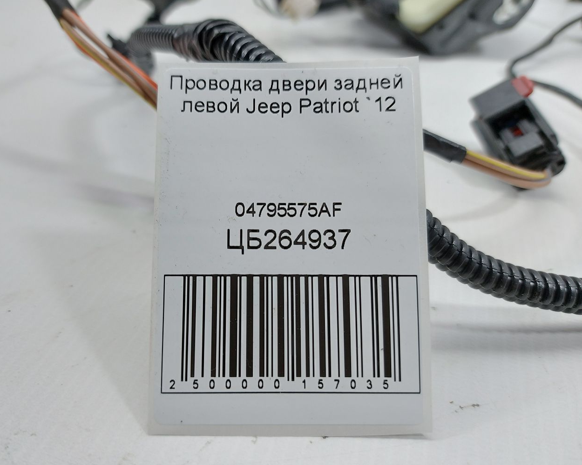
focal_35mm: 26
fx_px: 448
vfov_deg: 54.9
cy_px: 233
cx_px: 261
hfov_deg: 65.9
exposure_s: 1/50
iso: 64
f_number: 1.8
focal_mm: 5.23
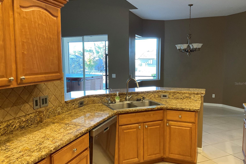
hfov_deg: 60.3
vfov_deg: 42.3
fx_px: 212
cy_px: 83
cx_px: 123
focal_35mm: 31
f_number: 1.8
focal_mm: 3
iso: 160
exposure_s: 1/60
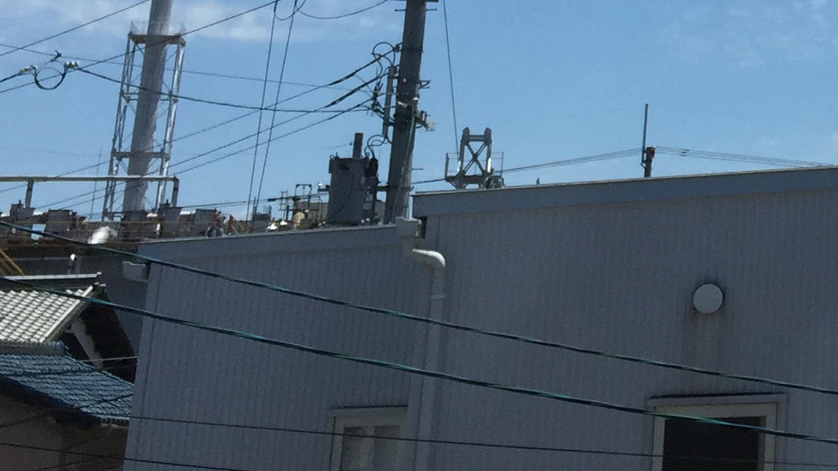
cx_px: 1190
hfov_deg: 20.1
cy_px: -363
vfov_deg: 11.9
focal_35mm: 94
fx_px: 2089
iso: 32
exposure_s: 1/2639
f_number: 2.2
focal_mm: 4.15
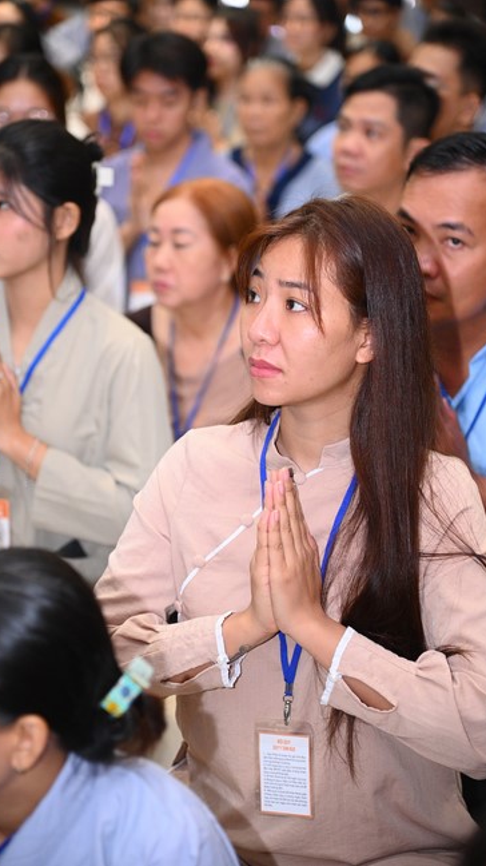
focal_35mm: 126
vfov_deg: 17.0
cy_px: 433
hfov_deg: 9.6
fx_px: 2890
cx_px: 207
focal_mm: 120
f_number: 4
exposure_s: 1/125
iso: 3200
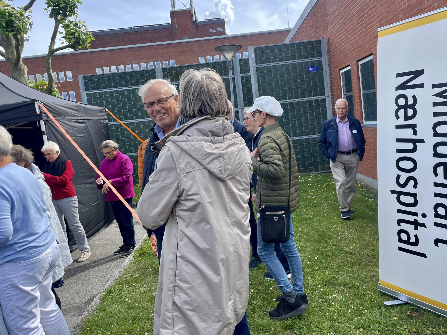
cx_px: 240
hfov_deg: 61.6
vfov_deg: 48.2
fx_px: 374
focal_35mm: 29
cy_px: 158
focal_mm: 4.2
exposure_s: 1/988
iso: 32
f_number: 1.6
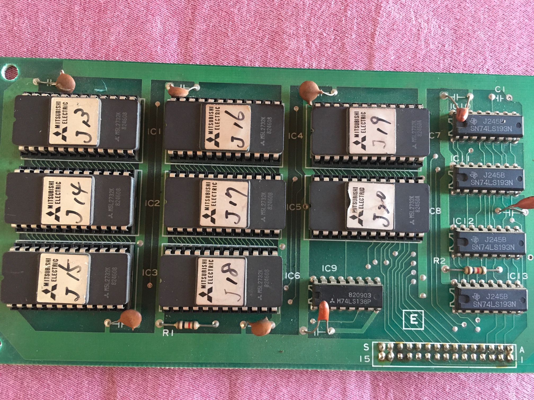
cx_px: 267
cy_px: 200
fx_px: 447
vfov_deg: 48.2
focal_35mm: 29
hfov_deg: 61.7
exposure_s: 1/33
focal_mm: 4.15
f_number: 2.2
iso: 250
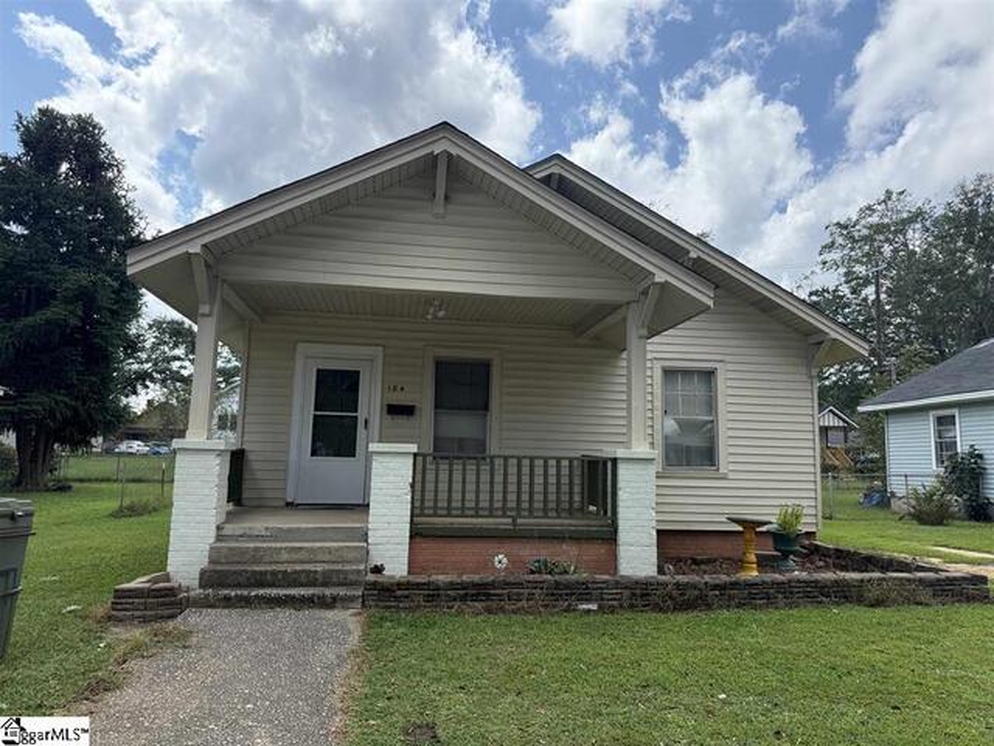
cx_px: 497
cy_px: 373
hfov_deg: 71.6
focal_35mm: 24
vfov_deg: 56.8
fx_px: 689
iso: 100
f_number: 1.78
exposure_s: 1/4405
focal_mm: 6.76
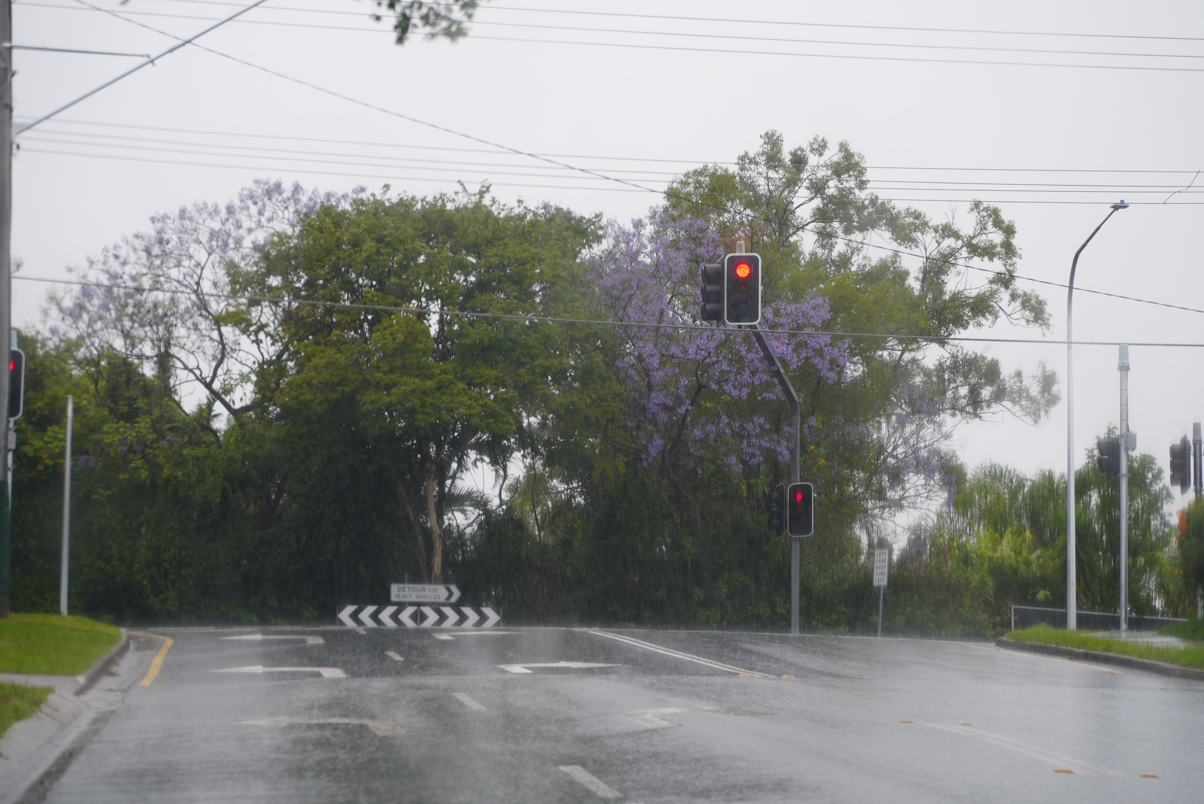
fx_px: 3948
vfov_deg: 11.6
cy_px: 402
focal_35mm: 118
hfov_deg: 17.3
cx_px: 602
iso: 80
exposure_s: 1/160
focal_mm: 118
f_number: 5
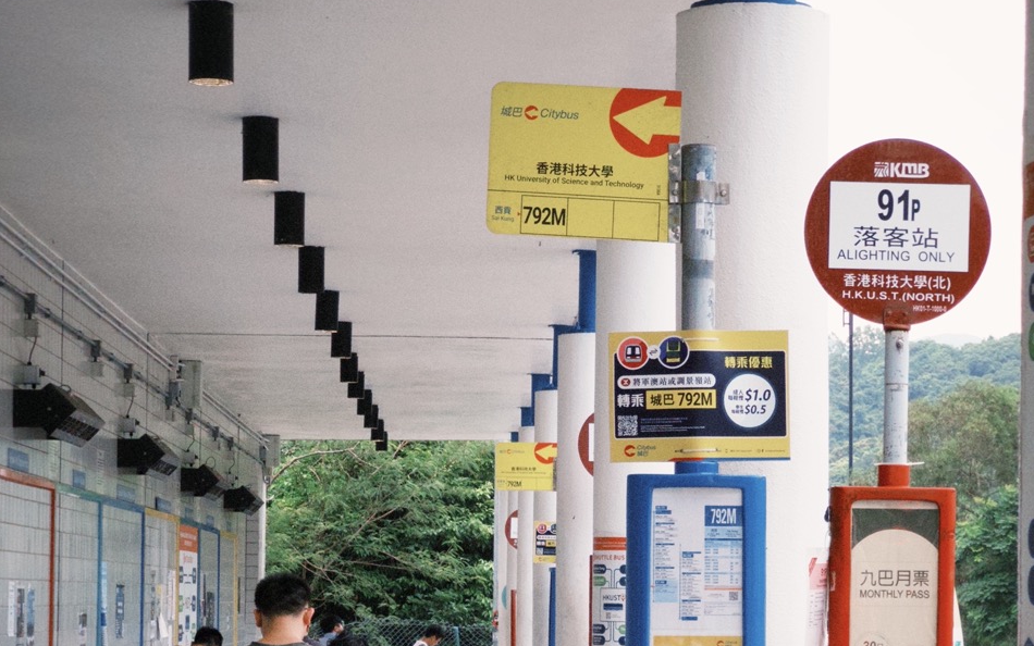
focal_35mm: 110
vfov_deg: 11.8
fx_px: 3100
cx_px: 516
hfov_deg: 18.9
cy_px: 562
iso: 100
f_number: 2.8
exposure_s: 1/100
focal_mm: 9
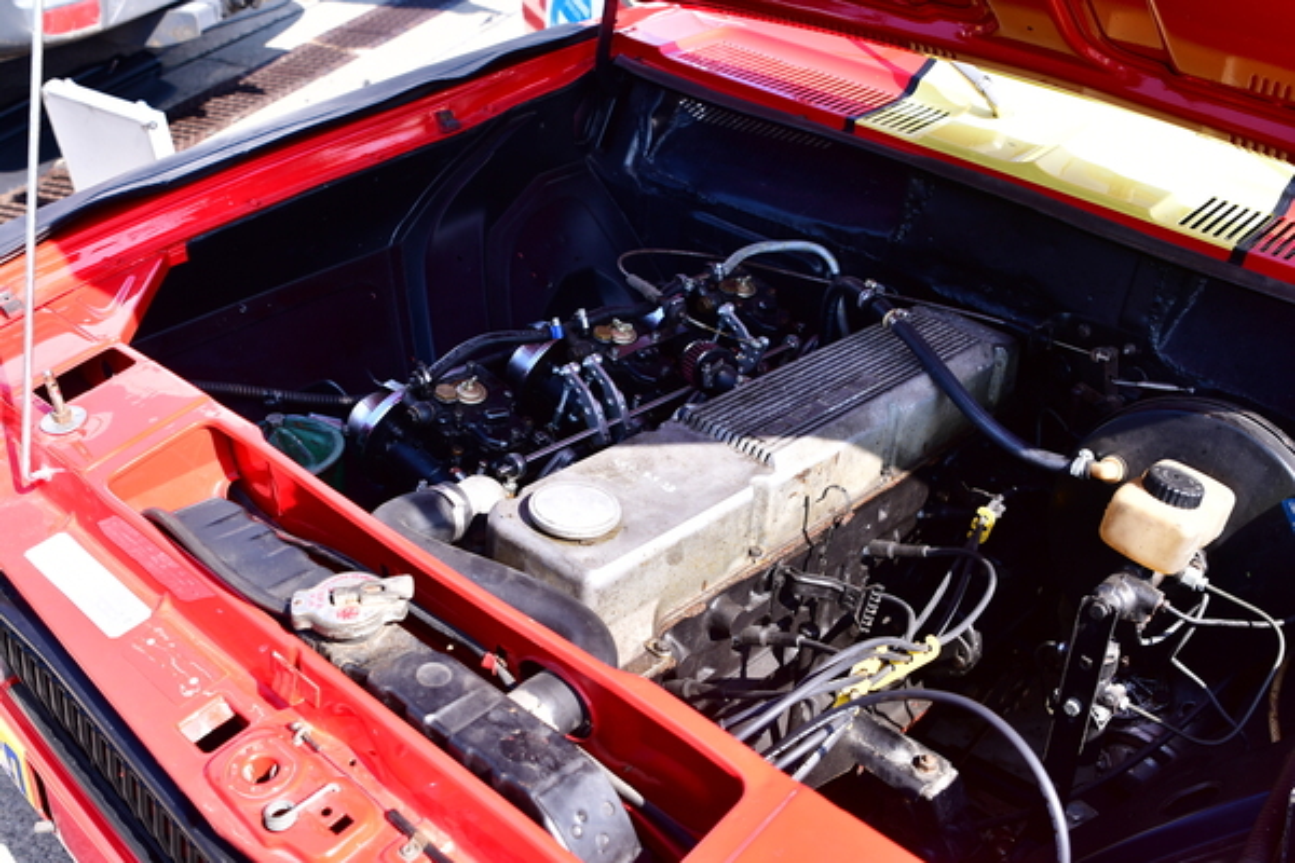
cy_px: 432
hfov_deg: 53.1
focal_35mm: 36
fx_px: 1295
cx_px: 648
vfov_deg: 36.9
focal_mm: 24
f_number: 5.6
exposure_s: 1/320
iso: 160
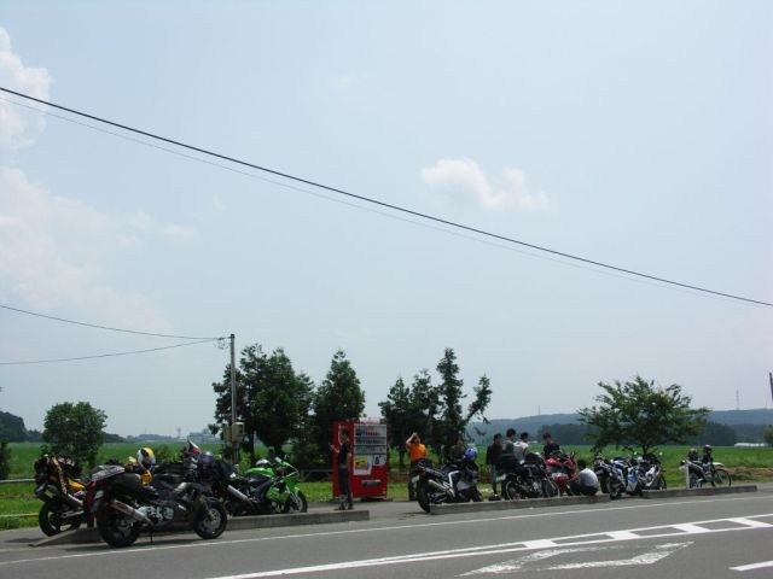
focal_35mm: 37
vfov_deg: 38.7
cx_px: 386
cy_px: 290
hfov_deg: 50.1
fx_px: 826
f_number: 7.1
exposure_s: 1/320
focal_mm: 9.7
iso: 50
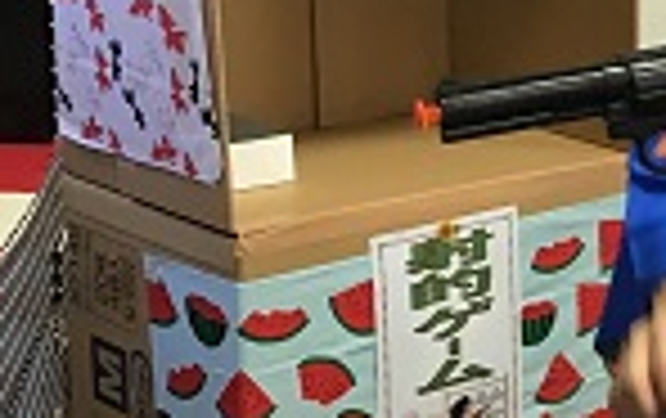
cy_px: 245
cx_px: 711
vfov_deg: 11.8
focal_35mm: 111
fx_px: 2018
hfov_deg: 18.1
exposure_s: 1/30
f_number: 2.4
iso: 100
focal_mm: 3.3
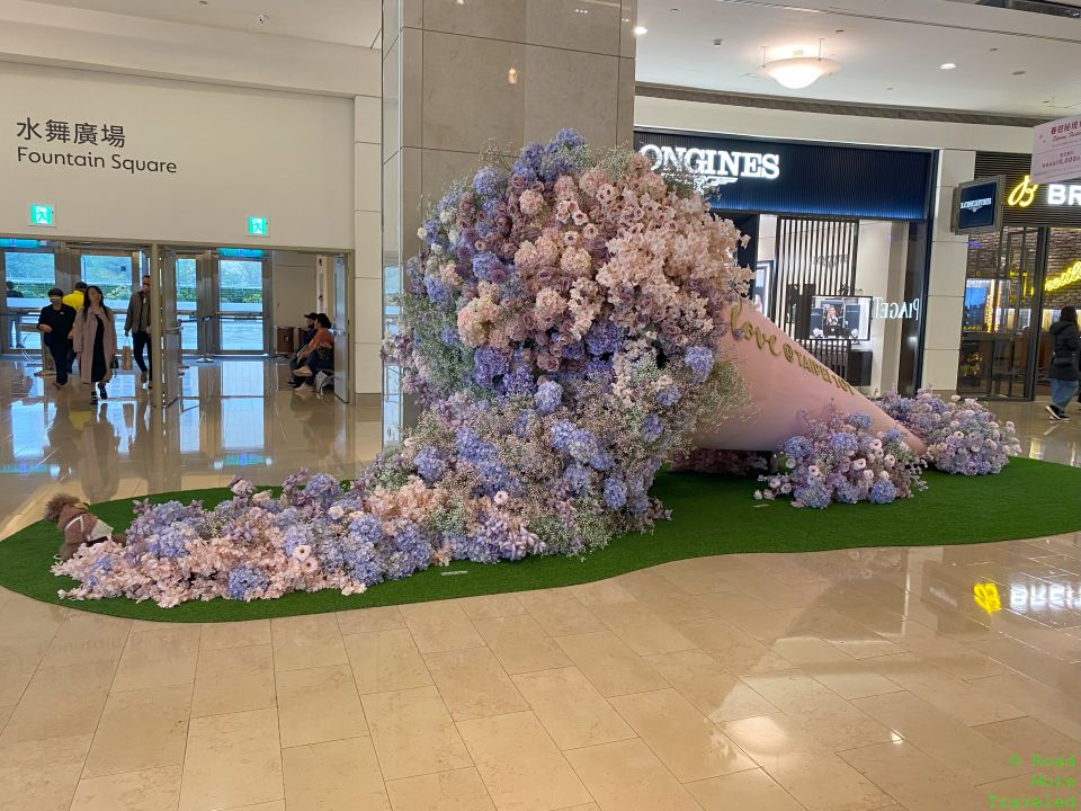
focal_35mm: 26
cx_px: 540
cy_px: 406
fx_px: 812
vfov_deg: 53.1
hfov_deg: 67.3
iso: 80
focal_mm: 4.25
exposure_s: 1/60
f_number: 1.8
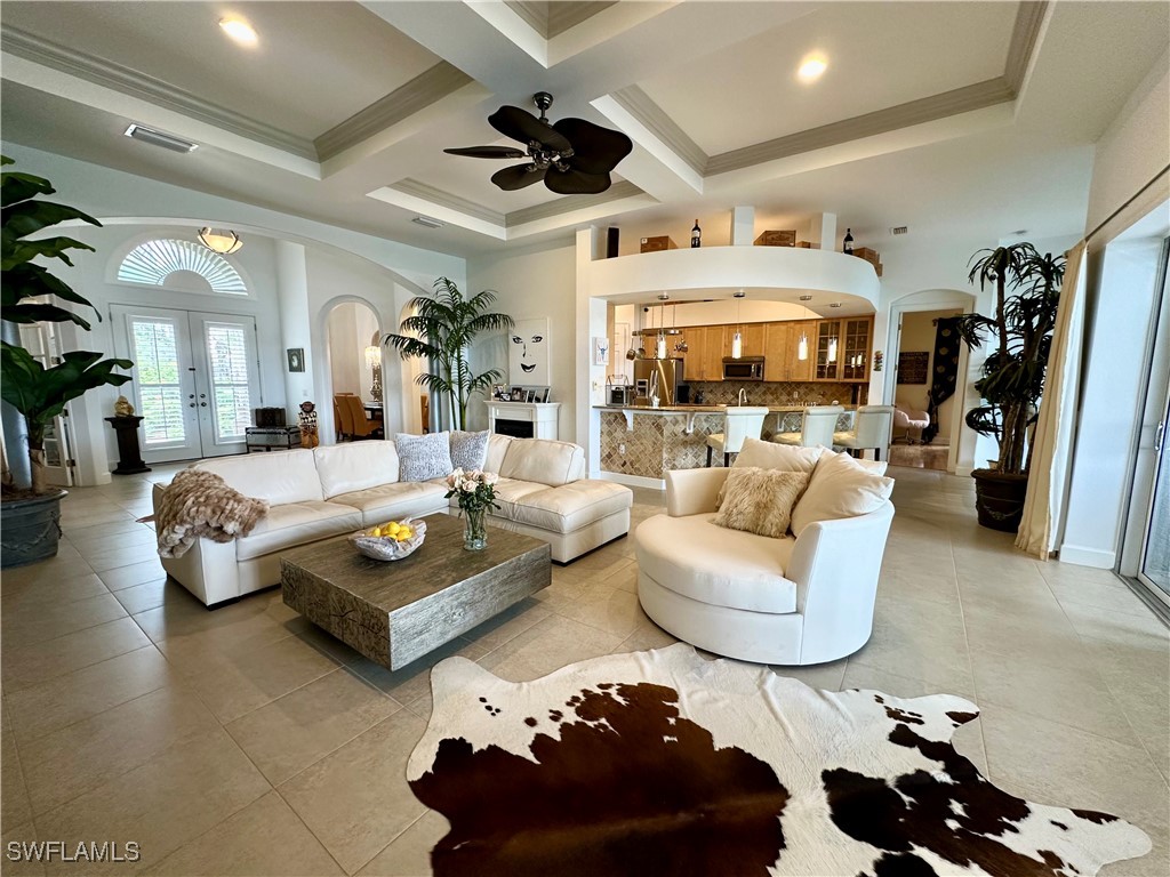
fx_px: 473
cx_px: 585
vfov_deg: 85.7
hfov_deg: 102.1
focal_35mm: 14
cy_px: 438
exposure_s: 1/60
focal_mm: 2.22
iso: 160
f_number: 2.2
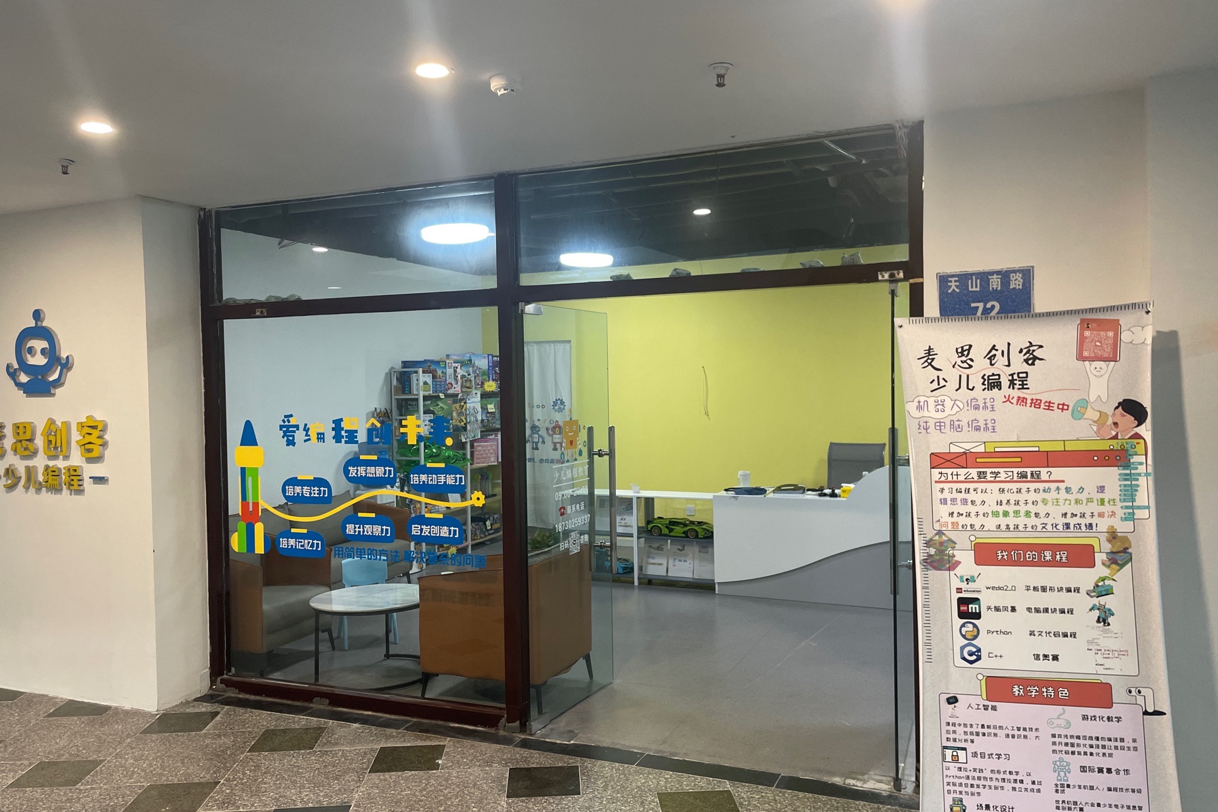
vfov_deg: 46.4
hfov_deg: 65.5
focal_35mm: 28
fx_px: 947
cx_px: 592
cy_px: 417
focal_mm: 4.2
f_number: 1.6
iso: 125
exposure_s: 1/50
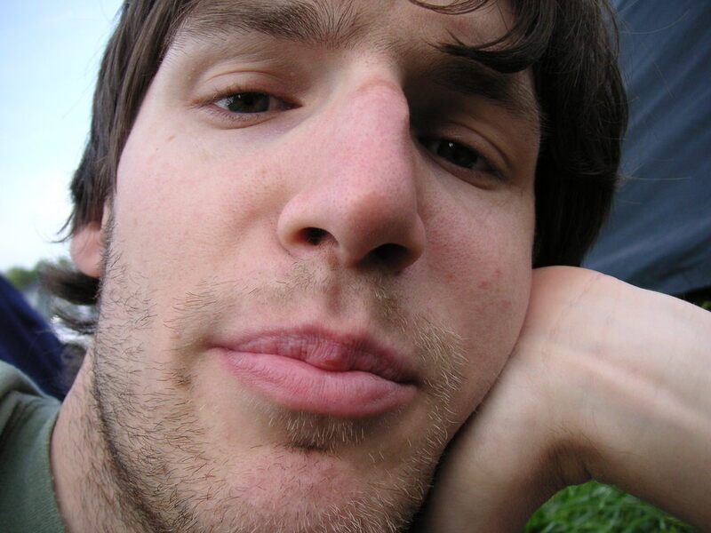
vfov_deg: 38.7
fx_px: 760
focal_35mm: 37
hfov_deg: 50.1
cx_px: 356
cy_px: 266
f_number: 2.8
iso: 50
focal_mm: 6.1
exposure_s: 1/180
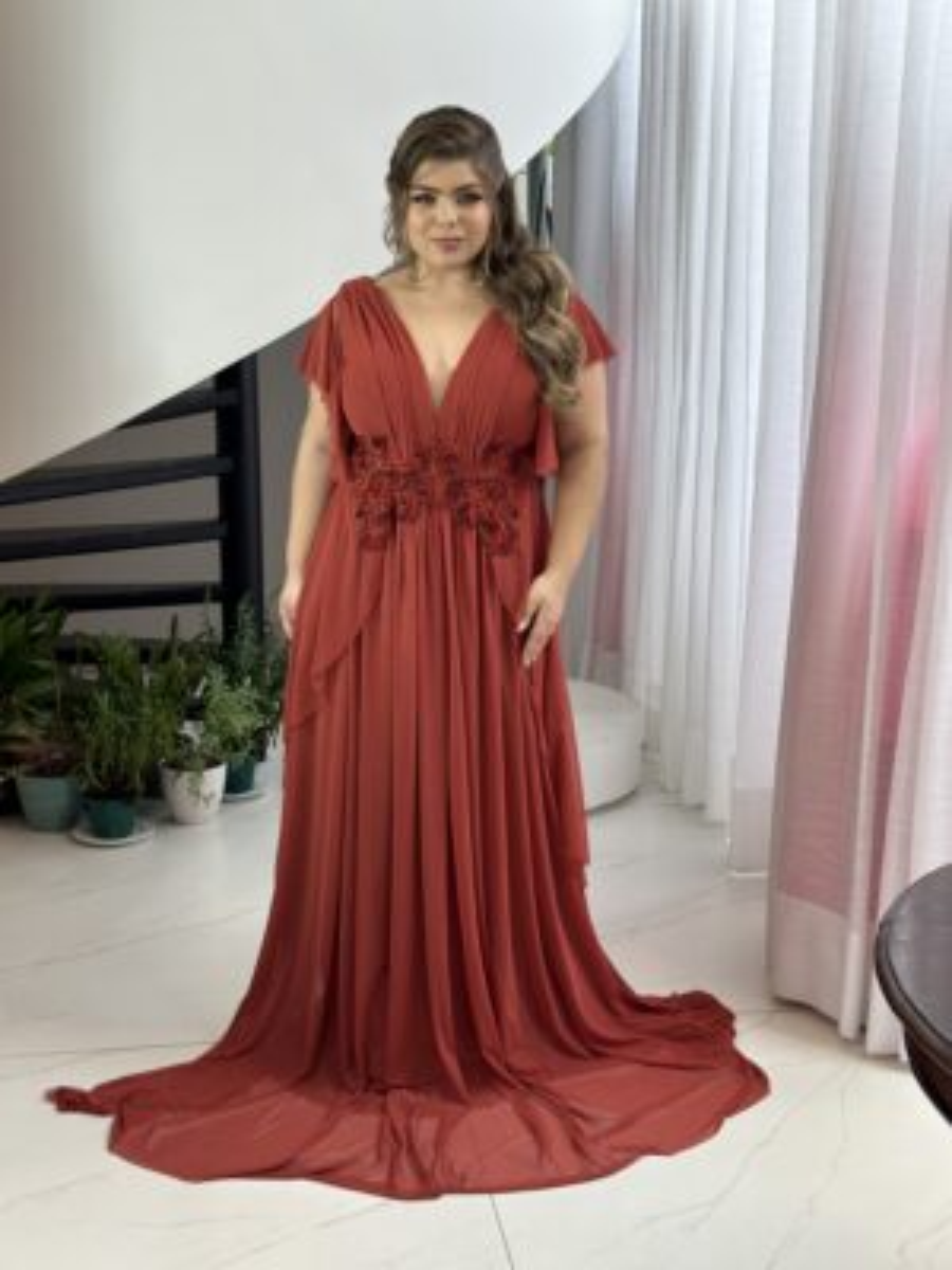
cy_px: 635
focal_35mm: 48
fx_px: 1760
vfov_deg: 39.7
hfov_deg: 30.3
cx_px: 476
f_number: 1.78
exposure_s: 1/262
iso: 80
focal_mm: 6.86
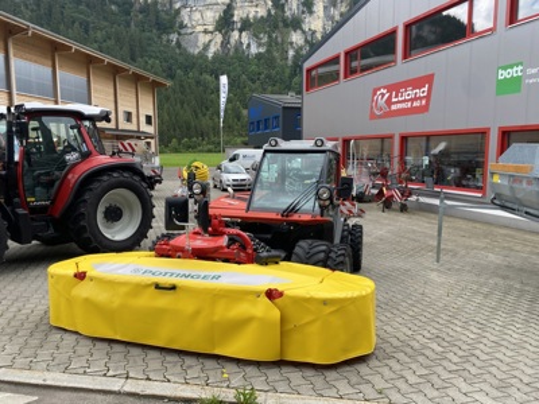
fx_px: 405
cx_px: 270
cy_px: 202
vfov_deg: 53.1
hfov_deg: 67.3
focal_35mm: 26
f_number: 1.8
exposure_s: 1/715
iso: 32
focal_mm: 4.25
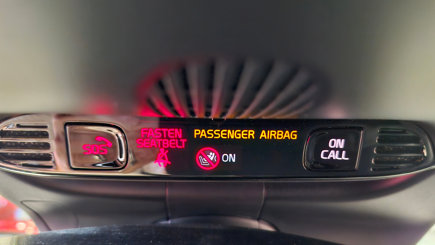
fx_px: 300
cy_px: 150
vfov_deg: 44.1
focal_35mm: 26
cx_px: 226
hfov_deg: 71.9
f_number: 1.8
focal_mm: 5.54
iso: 1600
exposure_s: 1/17
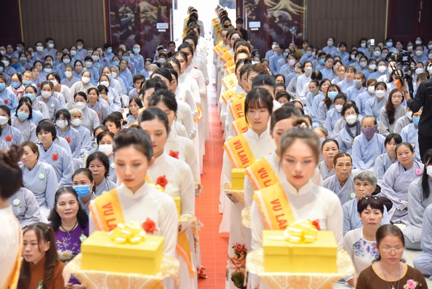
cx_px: 216
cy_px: 144
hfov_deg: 27.0
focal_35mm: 75
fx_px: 900
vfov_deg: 18.2
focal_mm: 75
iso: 1250
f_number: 4
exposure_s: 1/80
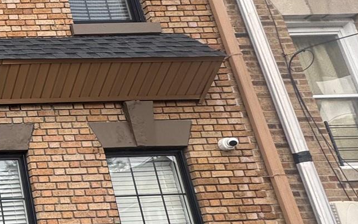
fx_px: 458
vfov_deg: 27.1
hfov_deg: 27.9
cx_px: -185
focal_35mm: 47
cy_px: 164
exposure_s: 1/230
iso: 40
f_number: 2.2
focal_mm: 2.22
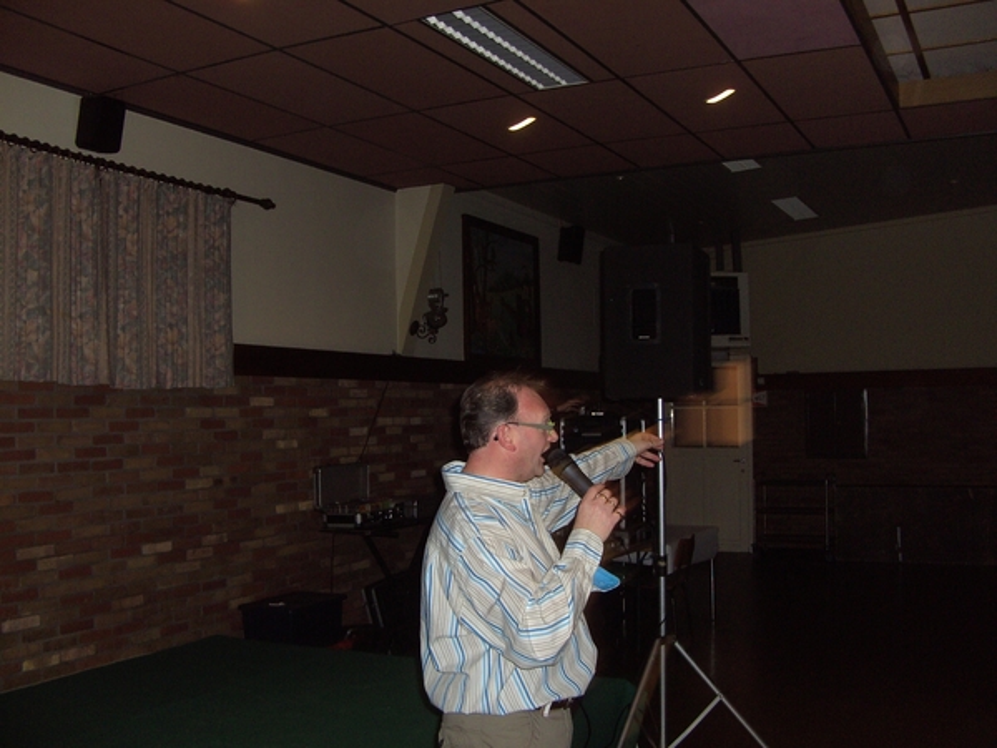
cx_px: 498
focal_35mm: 37
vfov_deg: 38.7
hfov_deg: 50.1
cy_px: 374
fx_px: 1066
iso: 100
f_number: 2.8
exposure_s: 1/50
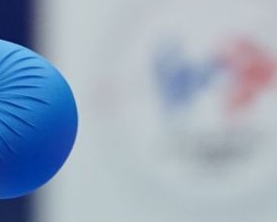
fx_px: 8149
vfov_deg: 1.6
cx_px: -174
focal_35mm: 994
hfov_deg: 1.9
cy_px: -287
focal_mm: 165
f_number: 2.8
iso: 2500
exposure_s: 1/1000
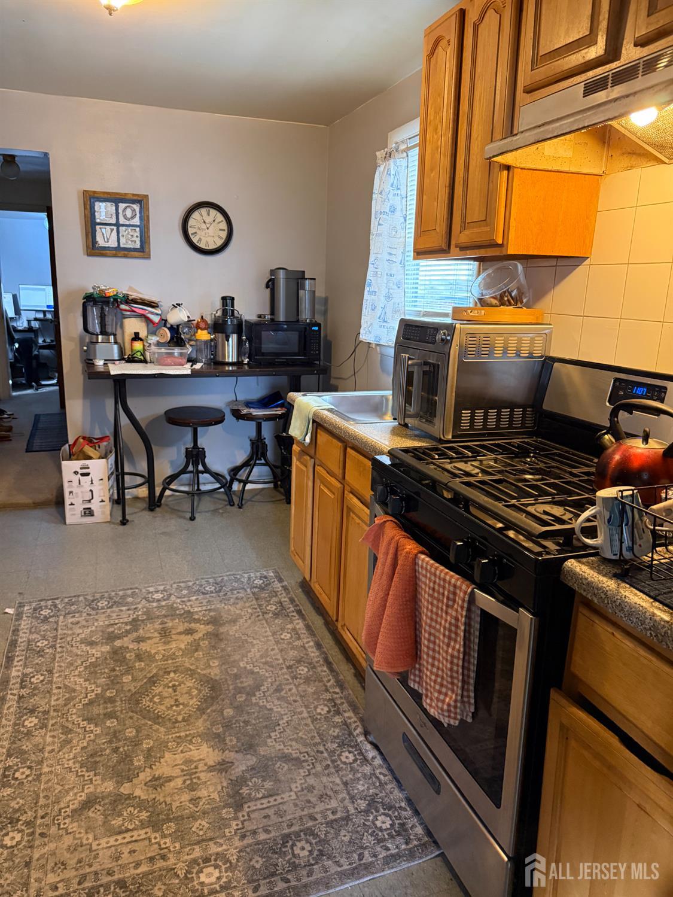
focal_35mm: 24
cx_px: 336
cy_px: 448
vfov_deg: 71.6
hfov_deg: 56.8
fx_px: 622
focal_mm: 6.76
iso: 640
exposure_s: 1/60
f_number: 1.78
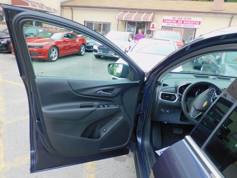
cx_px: 118
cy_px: 89
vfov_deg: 56.8
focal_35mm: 24
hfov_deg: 71.6
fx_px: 164
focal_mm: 4.3
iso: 125
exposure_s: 1/200
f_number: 3.3
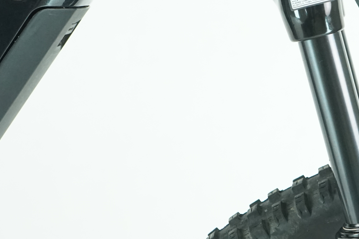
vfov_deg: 13.6
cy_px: 104
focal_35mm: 101
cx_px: 326
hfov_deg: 19.8
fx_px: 1007
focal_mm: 38
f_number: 5.6
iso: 3200
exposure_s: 1/200
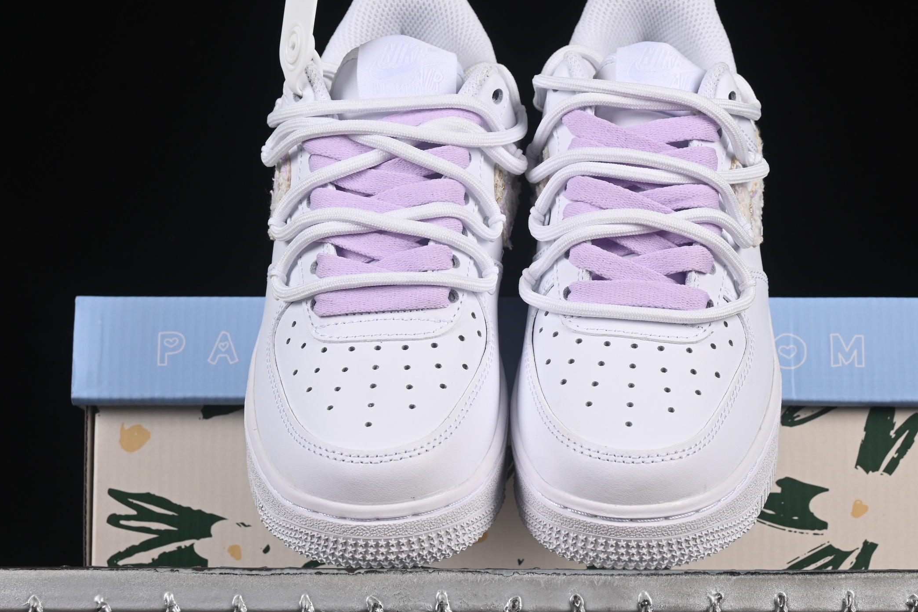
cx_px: 517
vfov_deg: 13.7
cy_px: 315
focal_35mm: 100
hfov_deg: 20.4
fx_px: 2550
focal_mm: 50
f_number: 8
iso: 160
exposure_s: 1/80
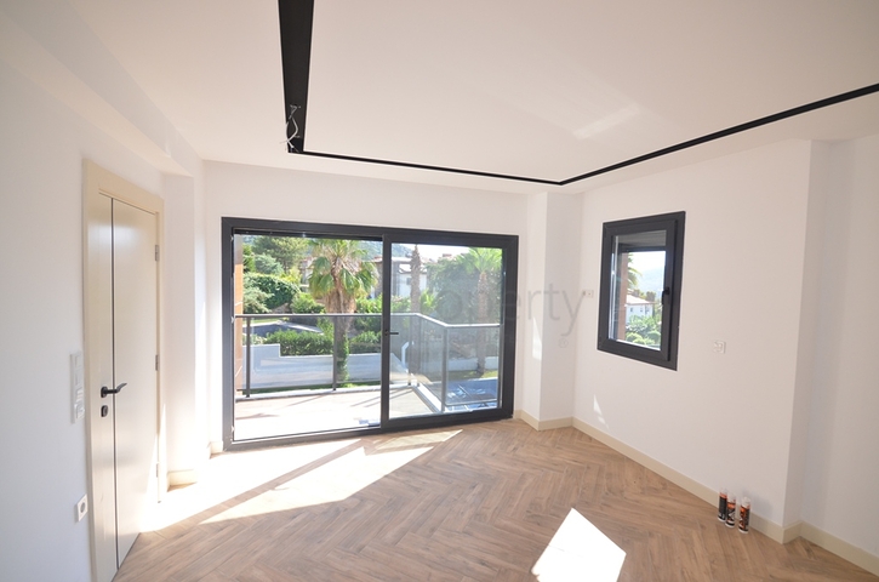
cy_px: 291
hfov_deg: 100.5
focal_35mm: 15
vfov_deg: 77.1
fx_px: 365
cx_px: 440
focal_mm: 10
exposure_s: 1/200
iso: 400
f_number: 7.1
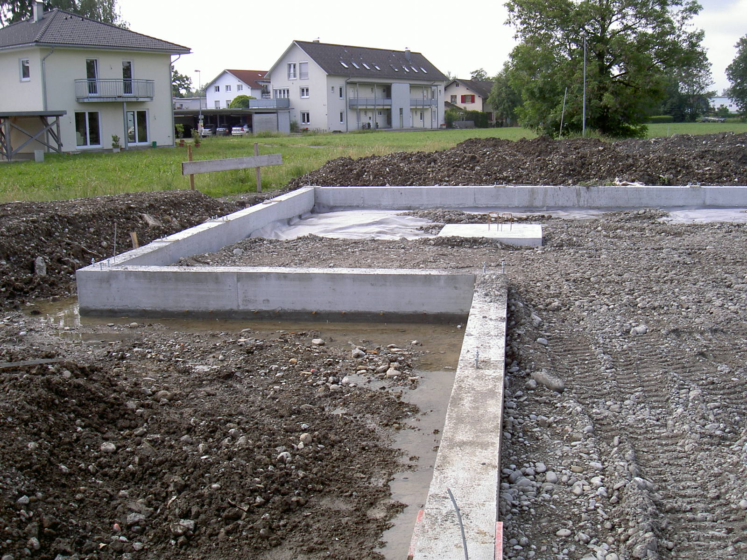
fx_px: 842
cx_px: 374
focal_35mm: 39
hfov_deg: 47.9
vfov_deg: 36.8
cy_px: 280
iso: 100
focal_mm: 8
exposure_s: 1/263
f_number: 4.7
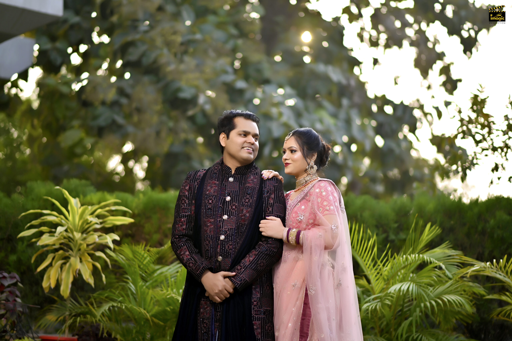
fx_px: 1208
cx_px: 256
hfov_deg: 23.9
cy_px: 170
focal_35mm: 85
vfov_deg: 16.0
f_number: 1.8
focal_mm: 85
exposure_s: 1/500
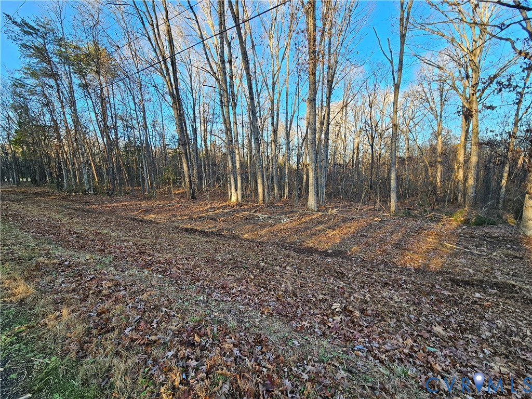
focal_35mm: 13
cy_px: 200
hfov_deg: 106.2
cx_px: 266
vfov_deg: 89.9
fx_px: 200
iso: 50
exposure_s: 1/120
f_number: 2.2
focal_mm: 2.2
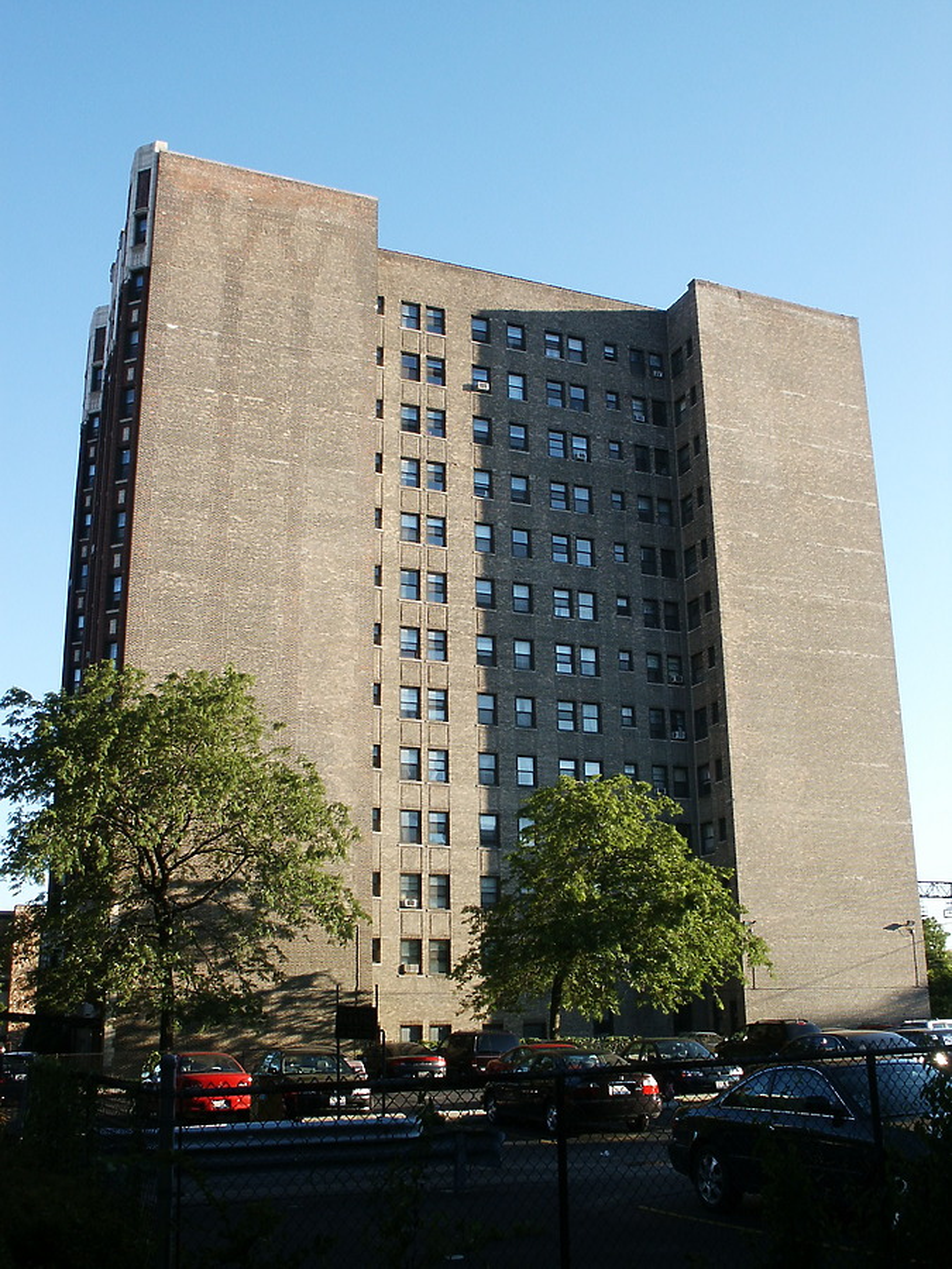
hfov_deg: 40.7
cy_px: 634
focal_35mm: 35
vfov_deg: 52.6
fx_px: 1283
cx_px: 476
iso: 64
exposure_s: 1/60
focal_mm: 7.18
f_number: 6.7
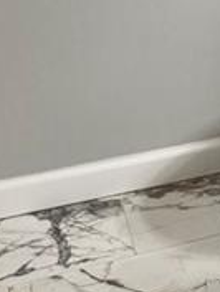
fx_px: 880
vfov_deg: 17.0
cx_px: 415
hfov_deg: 12.7
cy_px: -150
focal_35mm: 104
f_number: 1.78
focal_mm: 6.76
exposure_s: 1/120
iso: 200
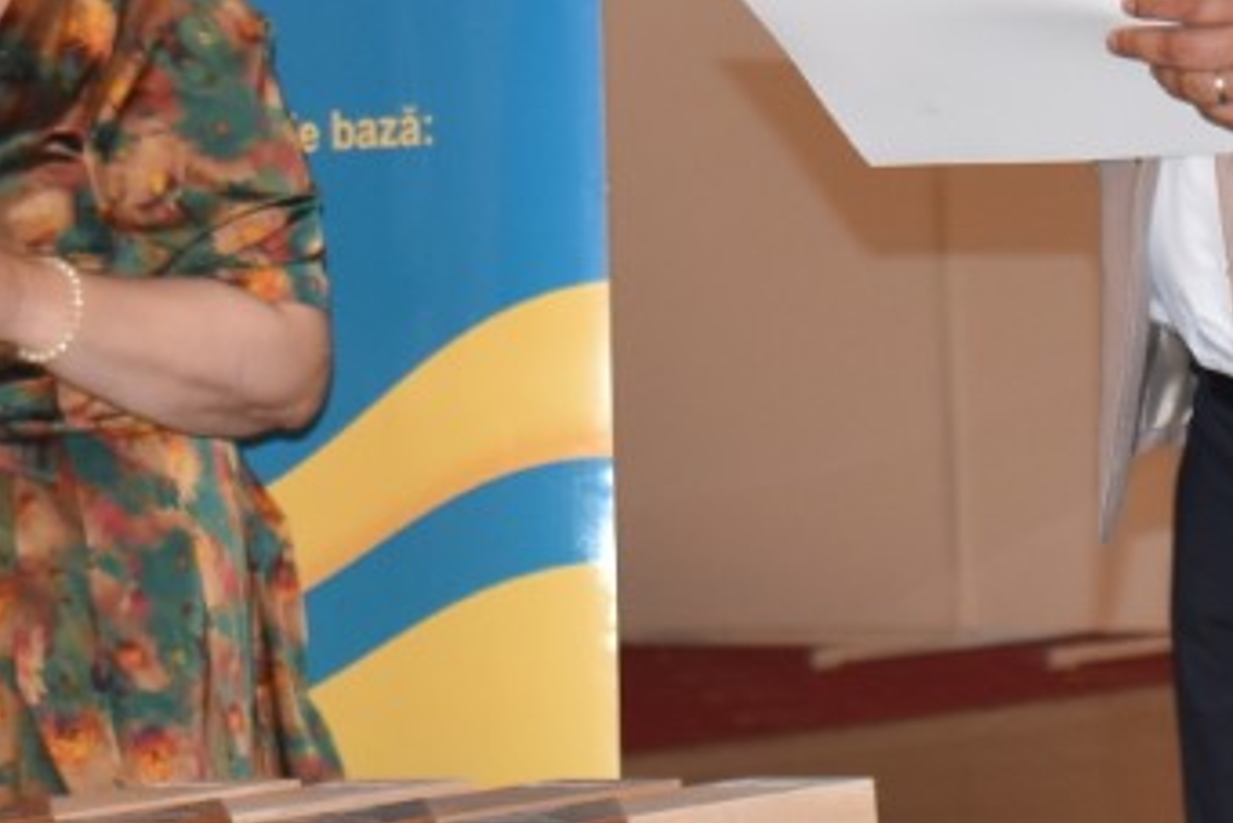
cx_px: 809
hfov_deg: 7.4
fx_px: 9583
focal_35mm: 280
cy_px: -326
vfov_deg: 4.9
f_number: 5.6
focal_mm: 55
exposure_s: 1/60
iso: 900
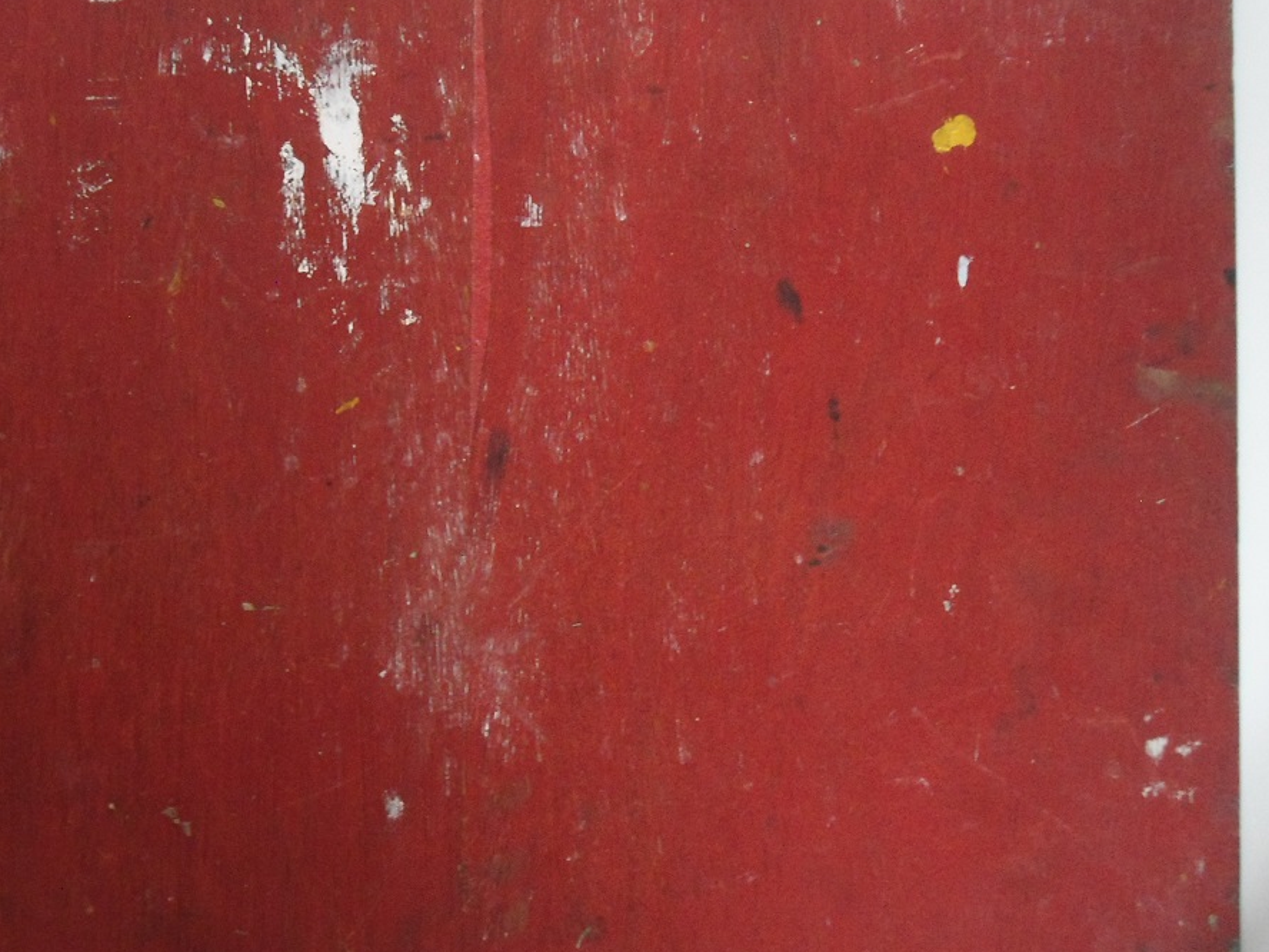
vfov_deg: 27.0
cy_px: 407
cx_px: 399
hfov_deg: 35.1
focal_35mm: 54
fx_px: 1980
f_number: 3.2
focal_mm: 6.7
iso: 400
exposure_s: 1/15
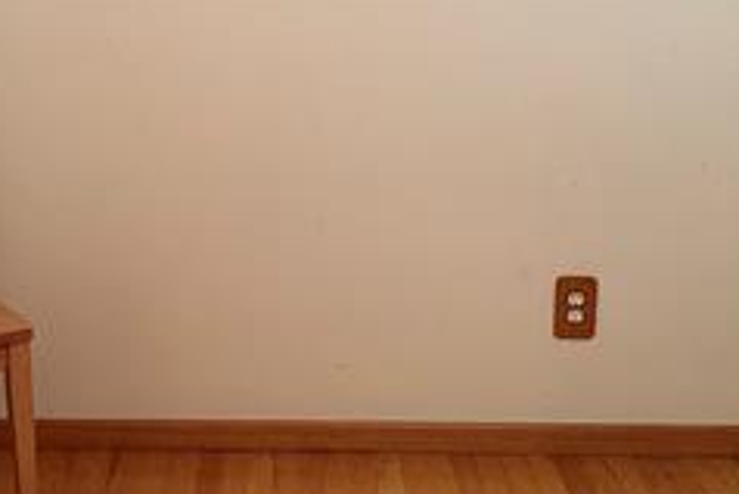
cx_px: 180
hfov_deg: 29.6
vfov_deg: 20.3
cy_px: 186
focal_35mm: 67
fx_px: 1376
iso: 250
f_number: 1.78
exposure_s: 1/60
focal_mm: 6.86
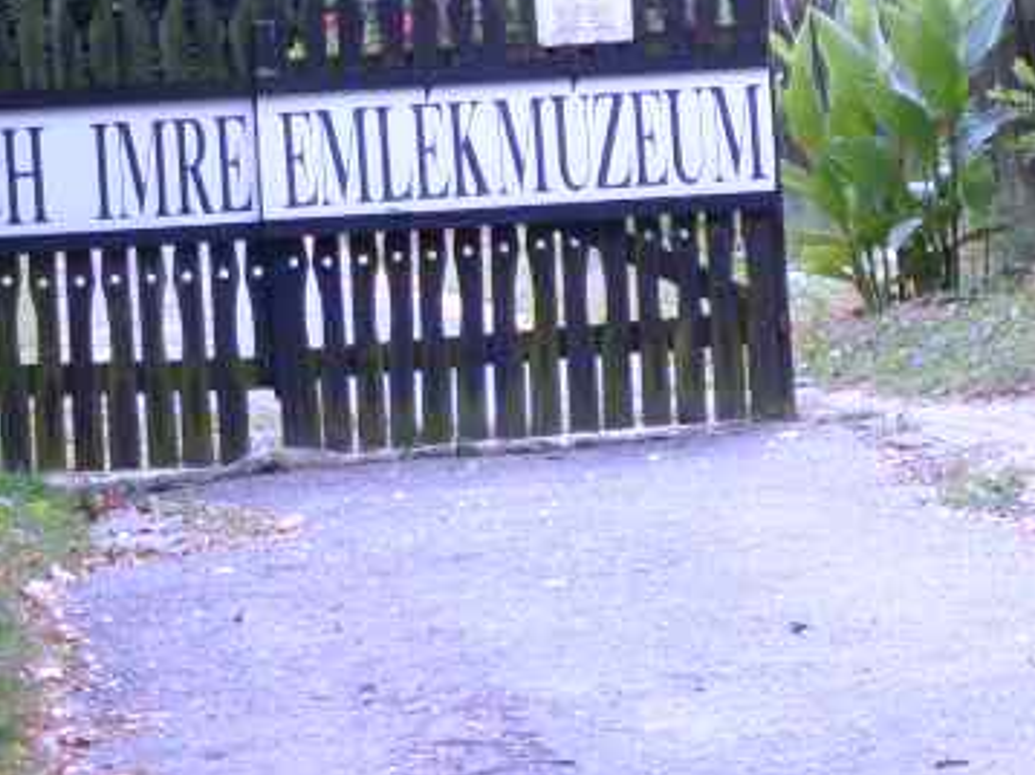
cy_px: 90
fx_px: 6095
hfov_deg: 9.7
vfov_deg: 7.3
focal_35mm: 204
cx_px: 598
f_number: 4.8
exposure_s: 1/90
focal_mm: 17.4
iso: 63
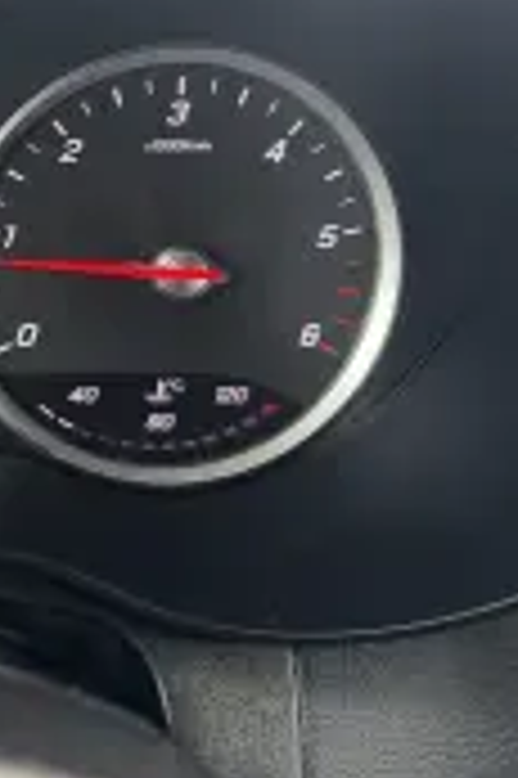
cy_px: 238
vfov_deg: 37.7
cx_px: -257
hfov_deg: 21.7
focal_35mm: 52
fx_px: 1124
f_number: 1.78
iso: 160
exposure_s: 1/68
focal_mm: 6.76
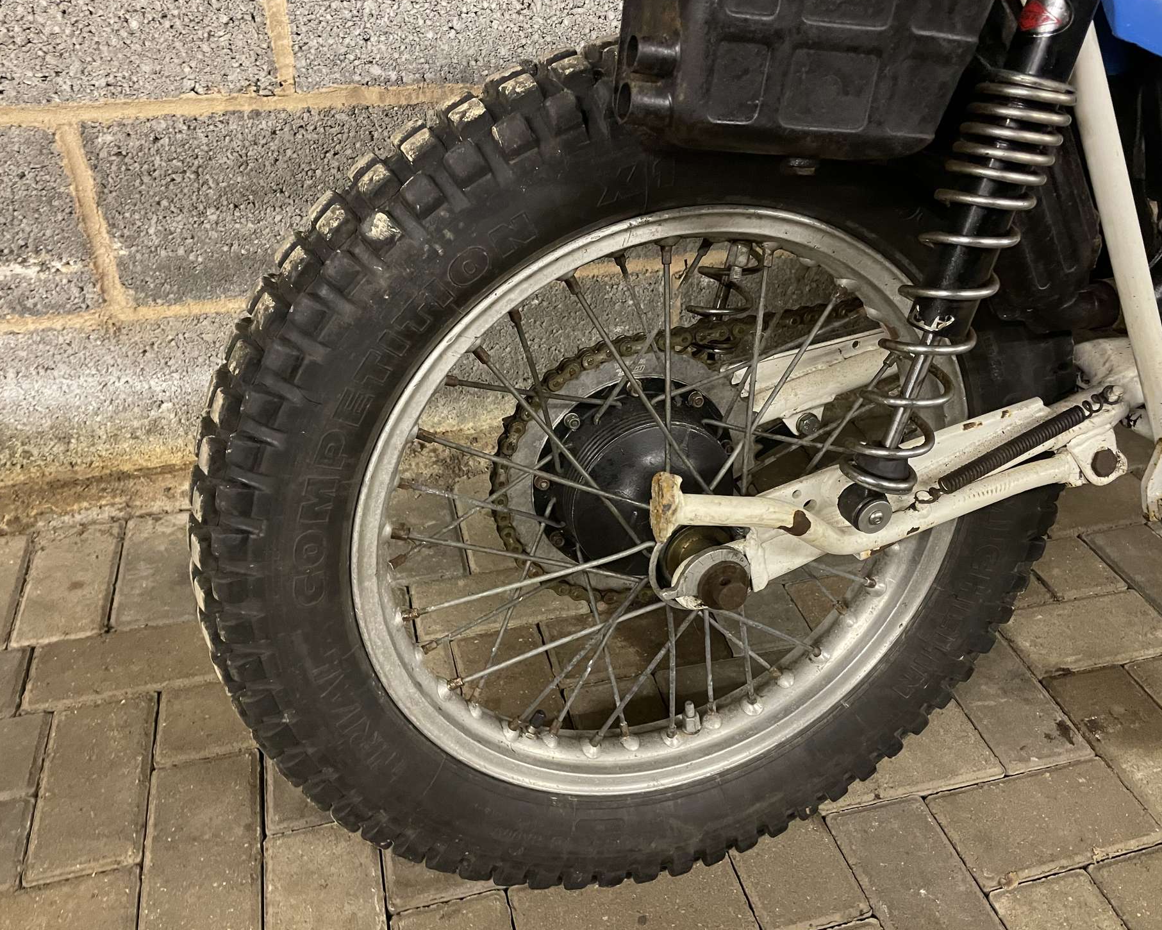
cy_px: 472
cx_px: 585
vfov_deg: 51.5
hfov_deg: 62.2
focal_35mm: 28
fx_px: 963
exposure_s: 1/25
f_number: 1.6
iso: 500
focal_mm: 4.2
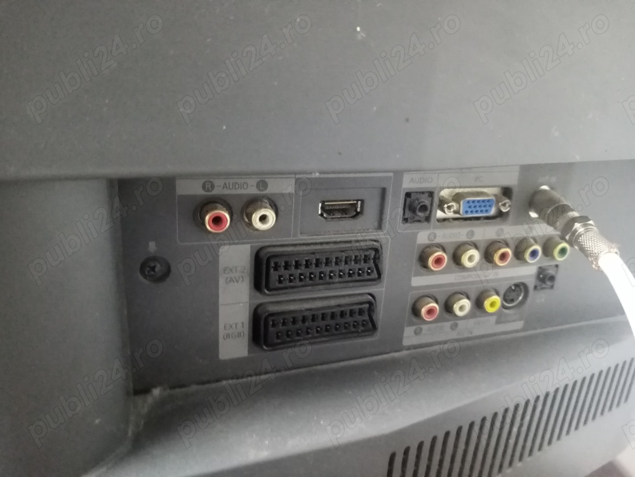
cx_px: 318
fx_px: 477
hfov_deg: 67.3
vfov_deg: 53.1
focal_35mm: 26
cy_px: 238
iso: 1167
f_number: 1.8
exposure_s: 1/20
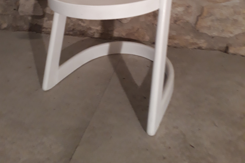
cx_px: 121
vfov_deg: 32.4
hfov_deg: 50.7
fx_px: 259
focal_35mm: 38
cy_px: 2
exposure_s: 1/17
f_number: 1.9
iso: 160
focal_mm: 3.6
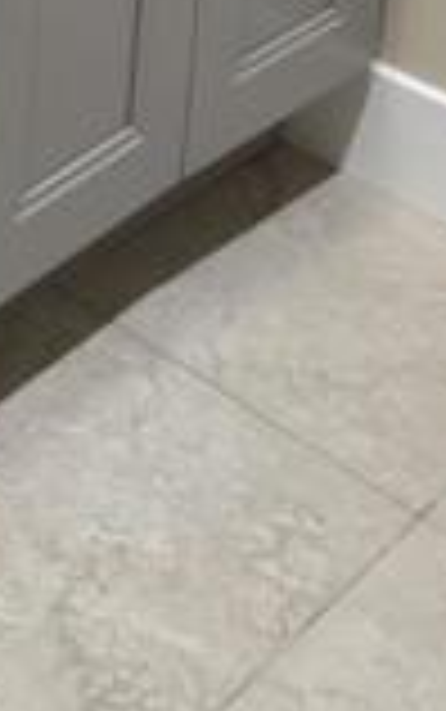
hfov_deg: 11.5
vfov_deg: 15.8
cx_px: -428
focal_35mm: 103
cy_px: -720
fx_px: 1999
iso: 160
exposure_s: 1/60
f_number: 1.78
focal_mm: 6.86
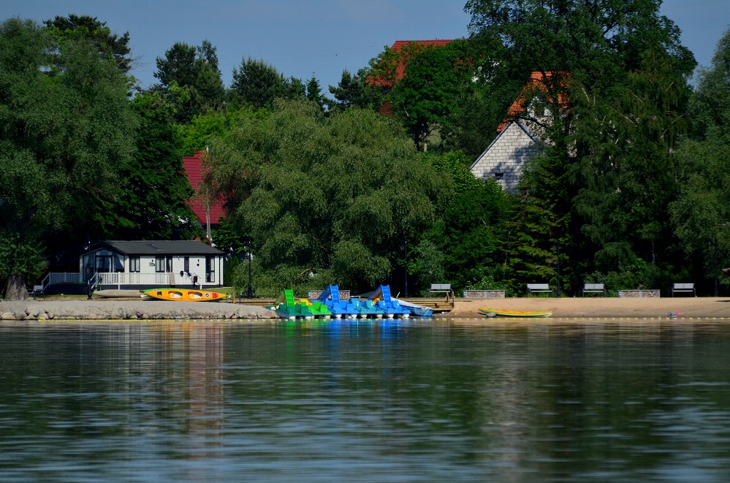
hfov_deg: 4.6
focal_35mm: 450
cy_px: 242
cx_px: 365
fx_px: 9103
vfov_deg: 3.0
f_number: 5.6
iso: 900
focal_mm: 300
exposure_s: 1/8000
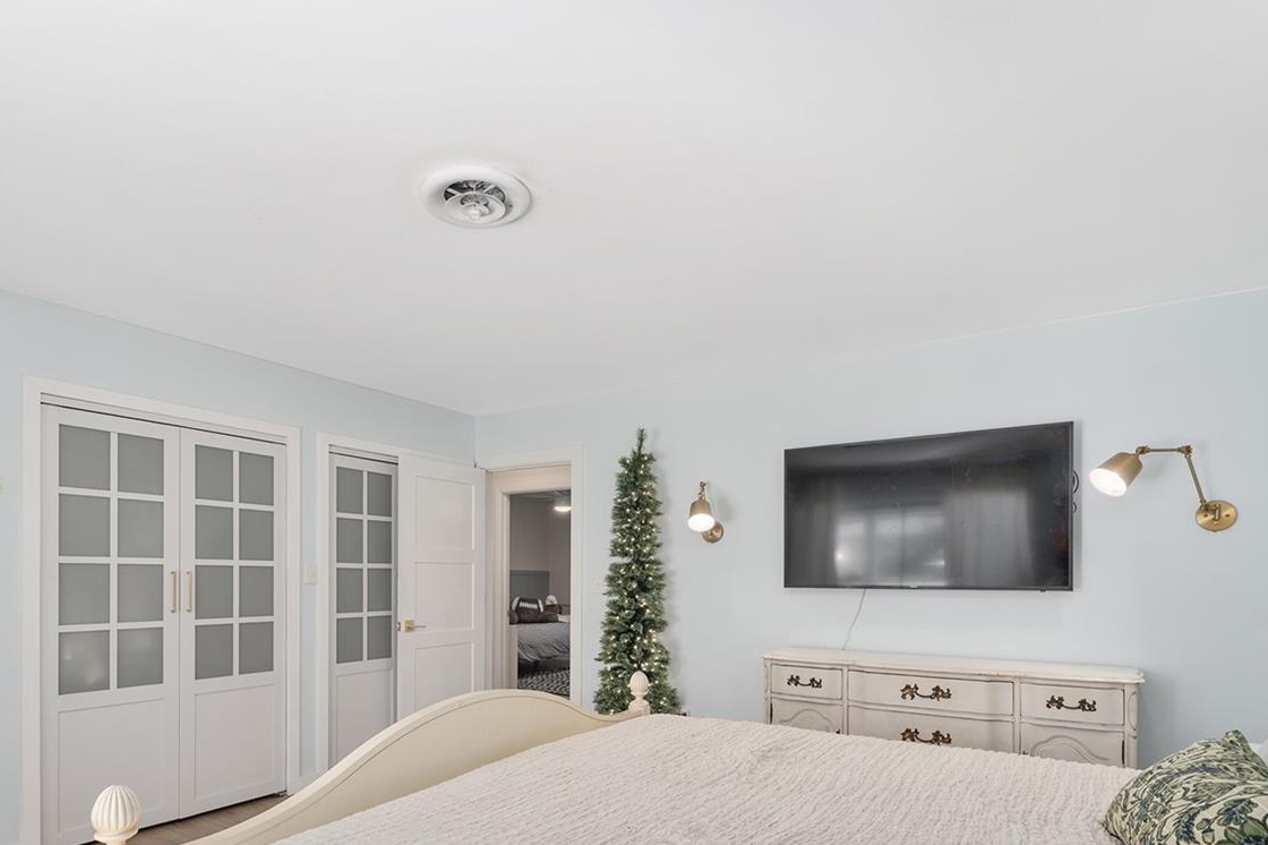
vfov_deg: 60.0
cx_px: 573
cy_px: 582
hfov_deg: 83.8
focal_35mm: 20
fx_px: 704
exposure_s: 1/5
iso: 320
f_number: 7.1
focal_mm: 14
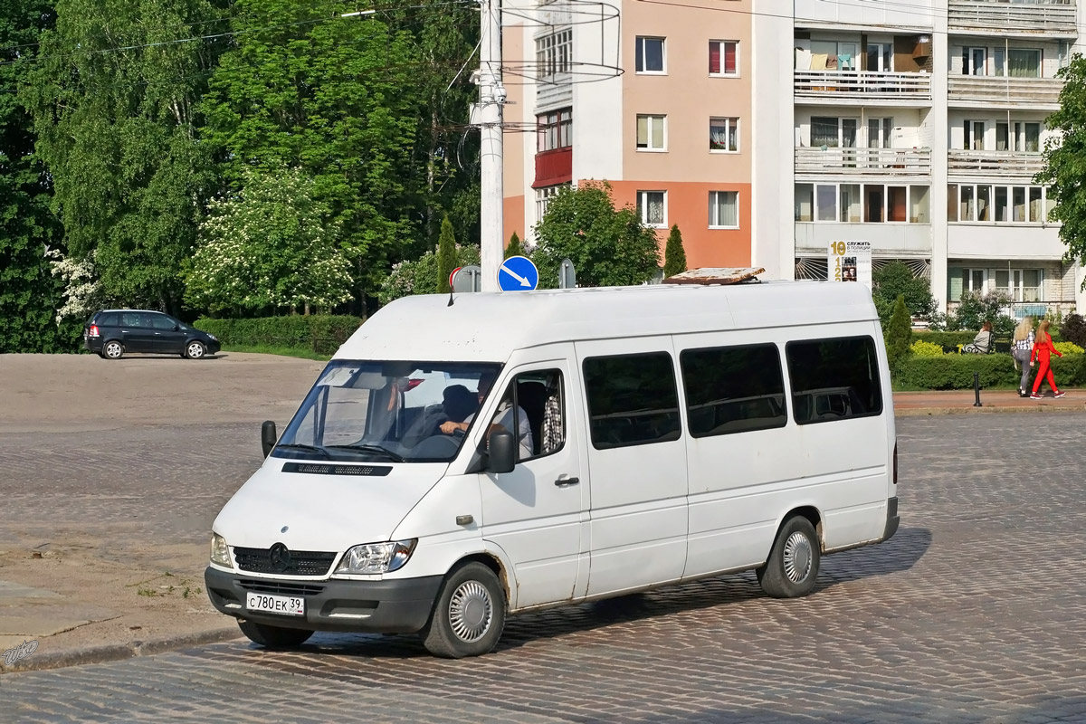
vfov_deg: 18.2
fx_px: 2262
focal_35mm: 75
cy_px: 362
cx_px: 543
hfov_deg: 27.0
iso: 400
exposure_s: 1/4000
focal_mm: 50
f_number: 7.1
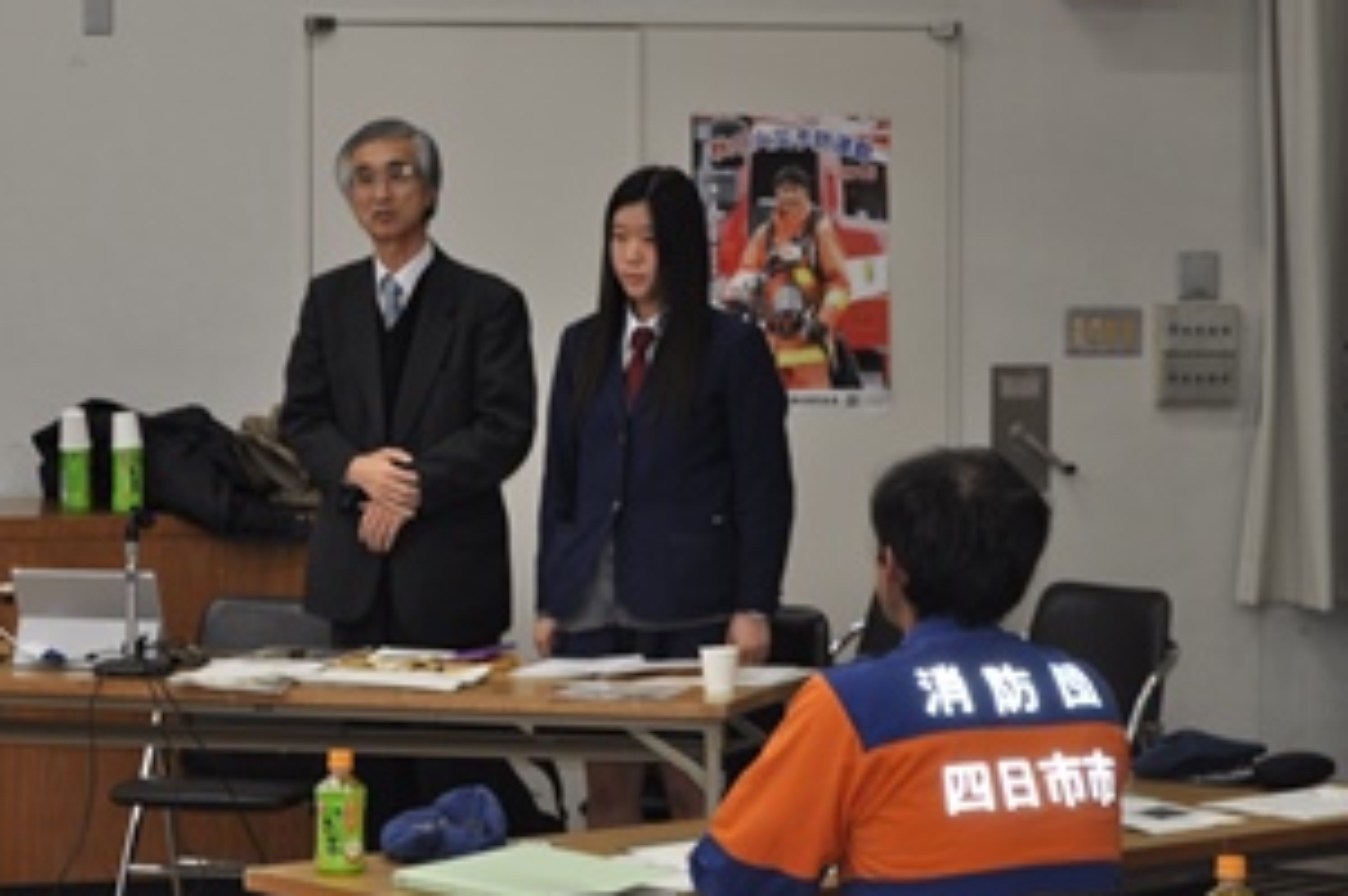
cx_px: 533
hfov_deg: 16.7
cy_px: 412
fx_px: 4591
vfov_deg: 11.1
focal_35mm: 123
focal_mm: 55
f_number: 5.6
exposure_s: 1/60
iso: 500
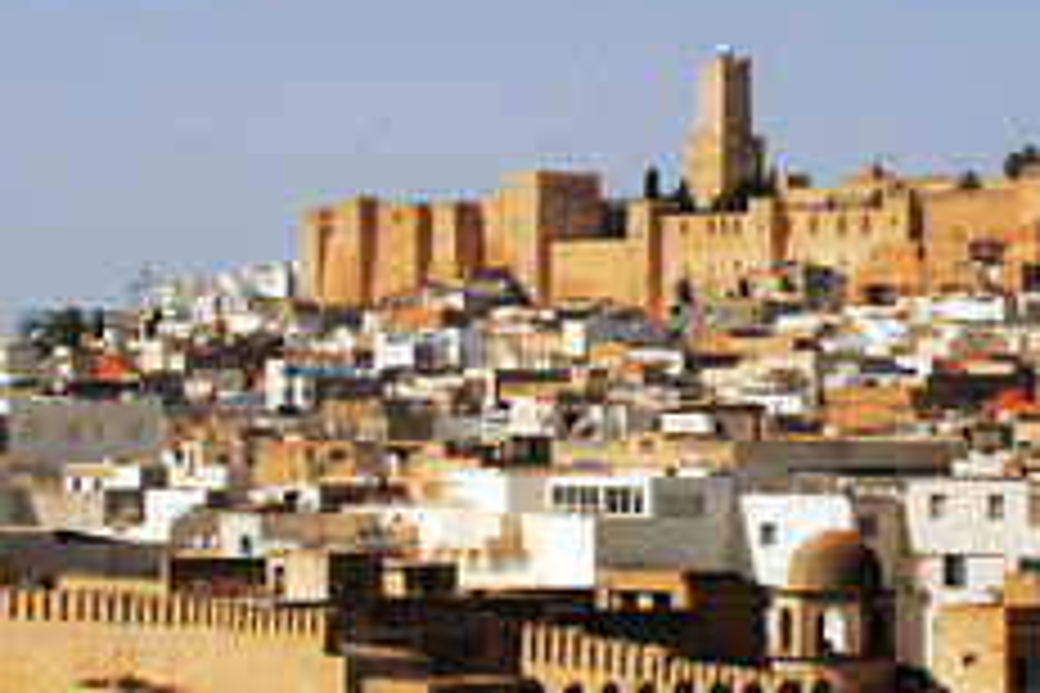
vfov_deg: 6.1
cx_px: 655
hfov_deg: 9.2
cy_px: 279
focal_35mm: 224
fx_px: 6471
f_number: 10
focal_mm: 82
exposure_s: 1/400
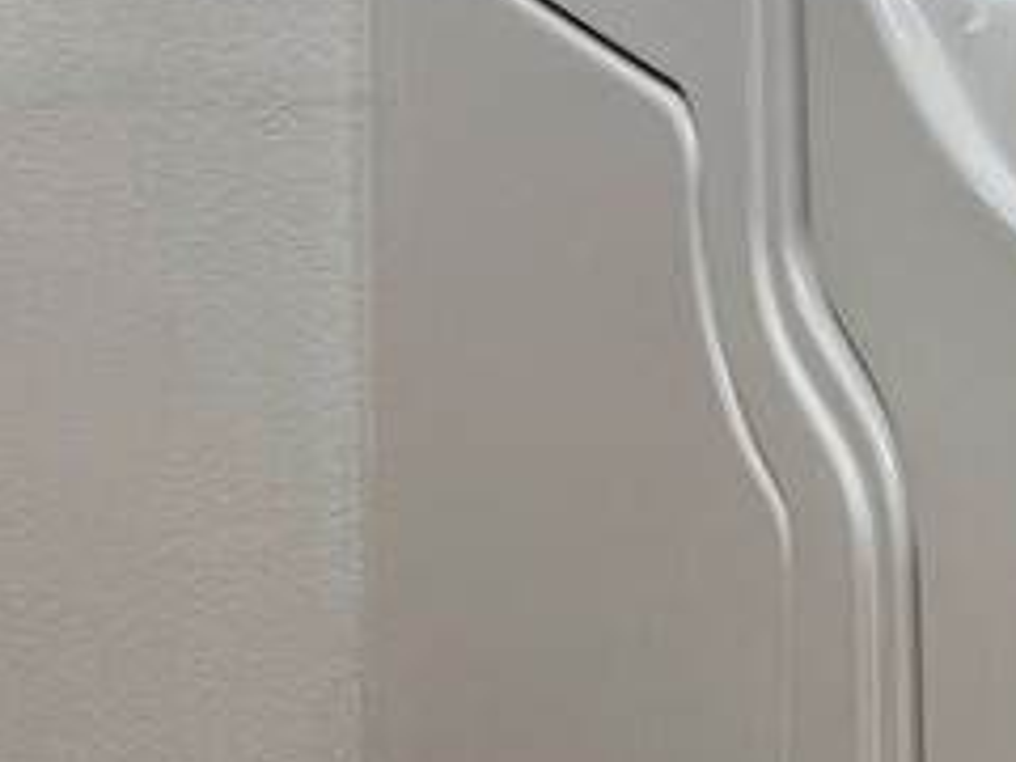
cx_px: -1228
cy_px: -775
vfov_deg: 8.8
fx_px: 4696
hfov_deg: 10.9
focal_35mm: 160
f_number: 1.78
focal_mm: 6.76
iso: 80
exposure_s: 1/571
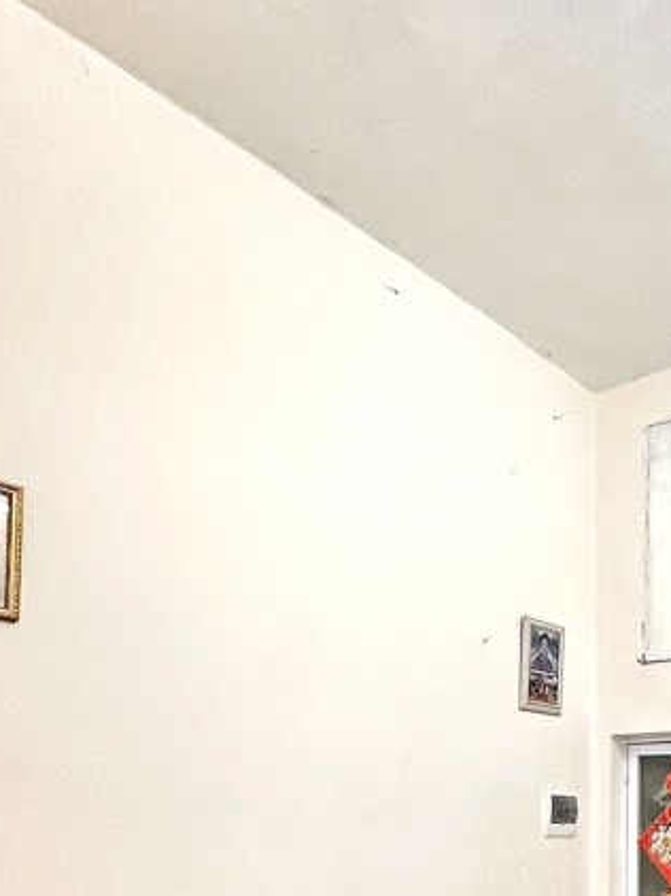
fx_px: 880
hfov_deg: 39.3
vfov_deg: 48.1
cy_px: 815
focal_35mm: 34
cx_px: 582
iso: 200
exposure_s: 1/50
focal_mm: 2.22
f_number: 2.2
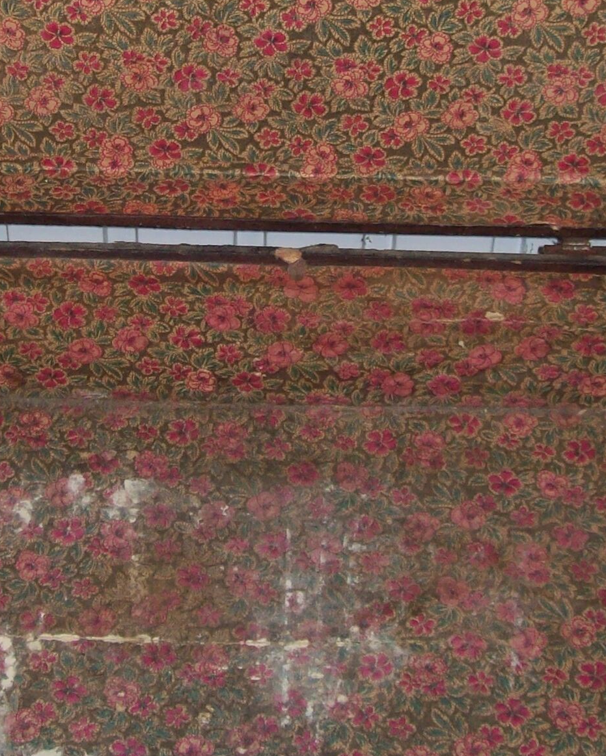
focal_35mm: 86
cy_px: 170
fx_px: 1927
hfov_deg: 17.8
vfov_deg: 22.0
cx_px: 219
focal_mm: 6
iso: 80
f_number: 2.7
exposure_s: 1/64
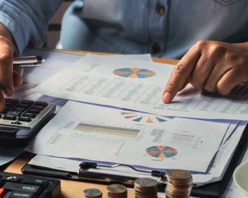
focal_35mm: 122
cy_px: 83
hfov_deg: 15.7
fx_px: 896
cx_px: 71
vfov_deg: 12.6
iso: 400
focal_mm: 60
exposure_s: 1/125
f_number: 5
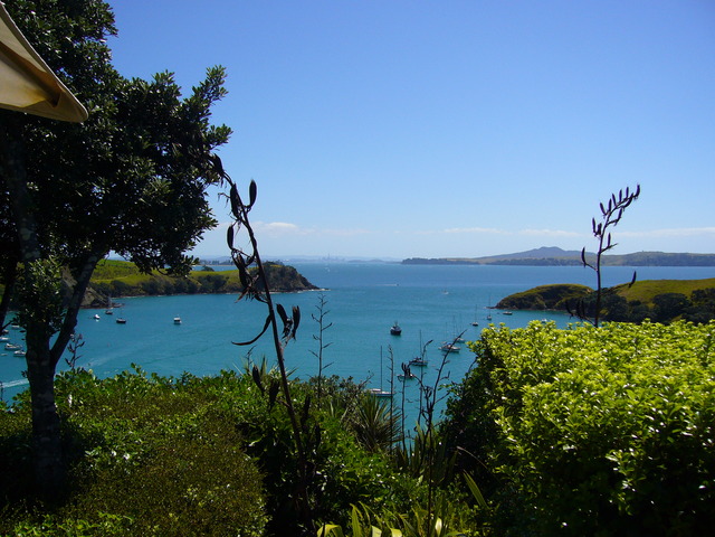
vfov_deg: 40.7
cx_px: 358
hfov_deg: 52.6
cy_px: 268
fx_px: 723
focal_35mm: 35
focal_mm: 5.8
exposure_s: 1/640
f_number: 5.6
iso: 80
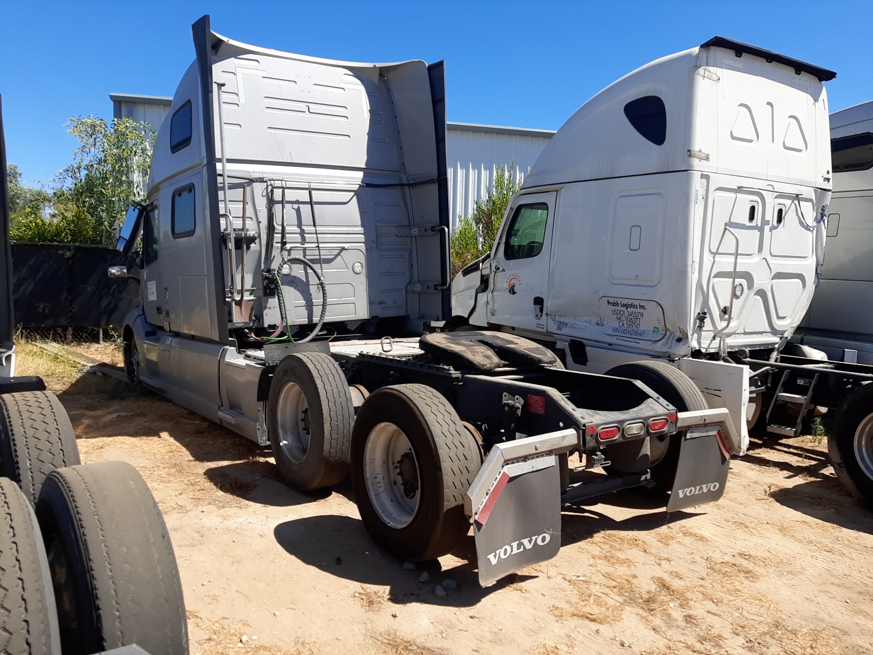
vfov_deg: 53.1
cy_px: 328
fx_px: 656
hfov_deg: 67.3
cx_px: 436
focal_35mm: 26
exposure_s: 1/2000
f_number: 1.7
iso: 40
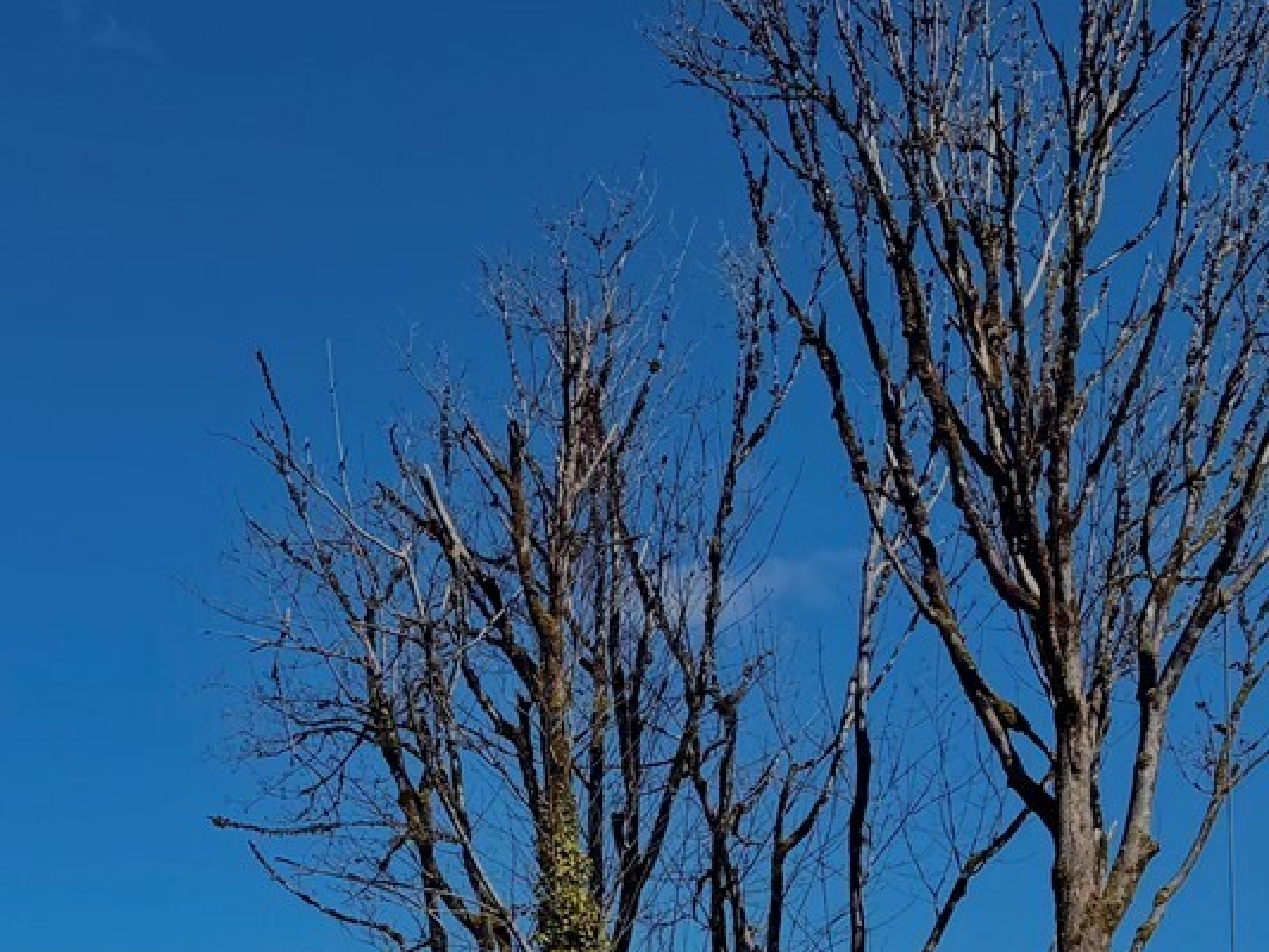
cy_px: 1004
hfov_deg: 26.8
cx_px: 374
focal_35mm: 72
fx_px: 2640
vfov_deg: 19.7
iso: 80
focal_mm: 6.76
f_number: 1.78
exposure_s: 1/4975
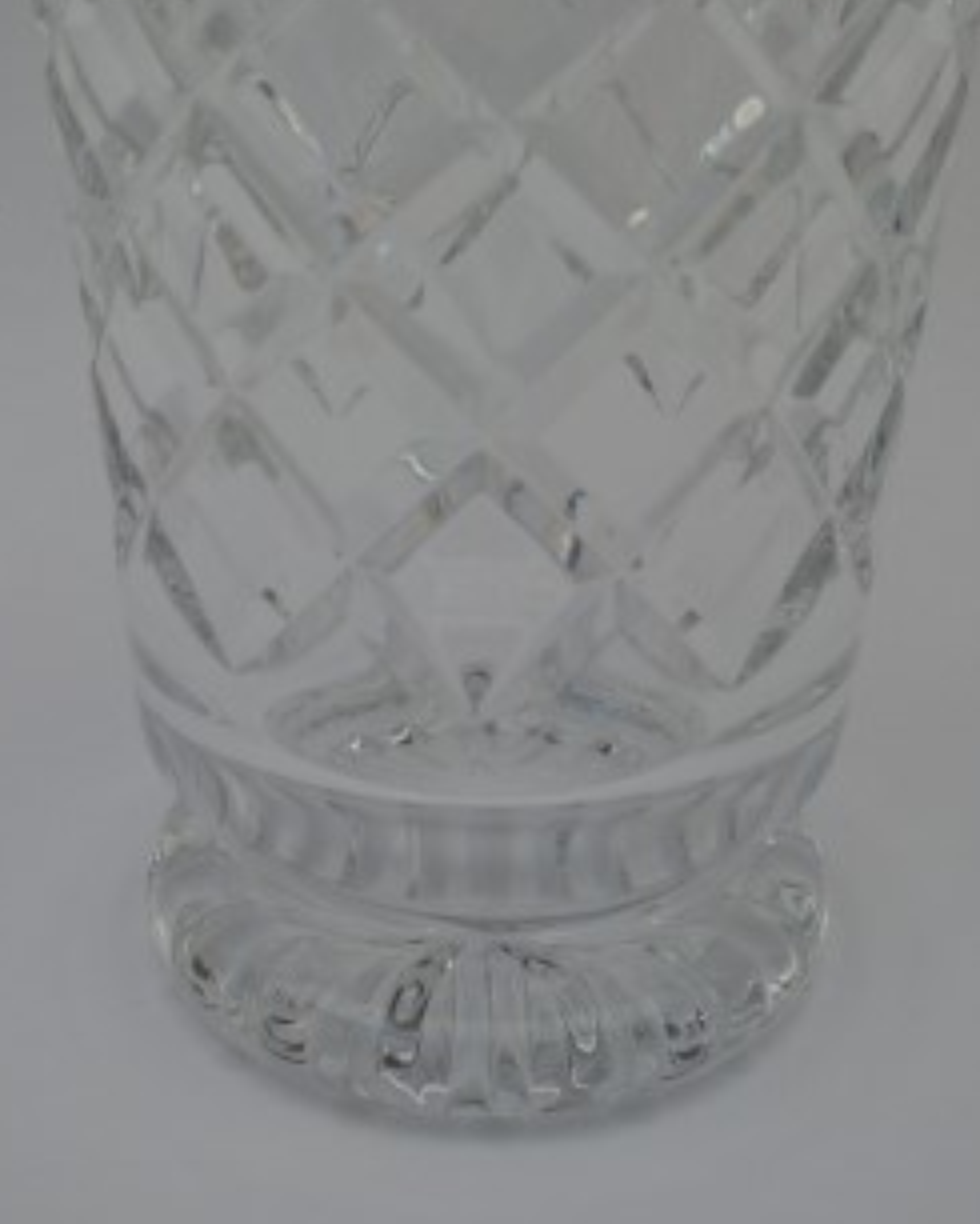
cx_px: 524
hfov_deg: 23.2
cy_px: -88
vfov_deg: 26.6
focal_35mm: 66
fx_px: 2392
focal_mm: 10.4
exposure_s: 1/100
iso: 125
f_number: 3.2
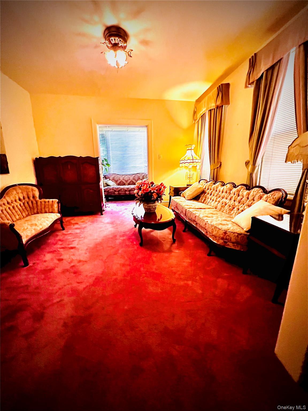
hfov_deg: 89.9
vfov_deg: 106.2
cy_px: 206
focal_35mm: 13
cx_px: 154
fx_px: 154
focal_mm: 1.57
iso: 500
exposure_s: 1/60
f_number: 1.8
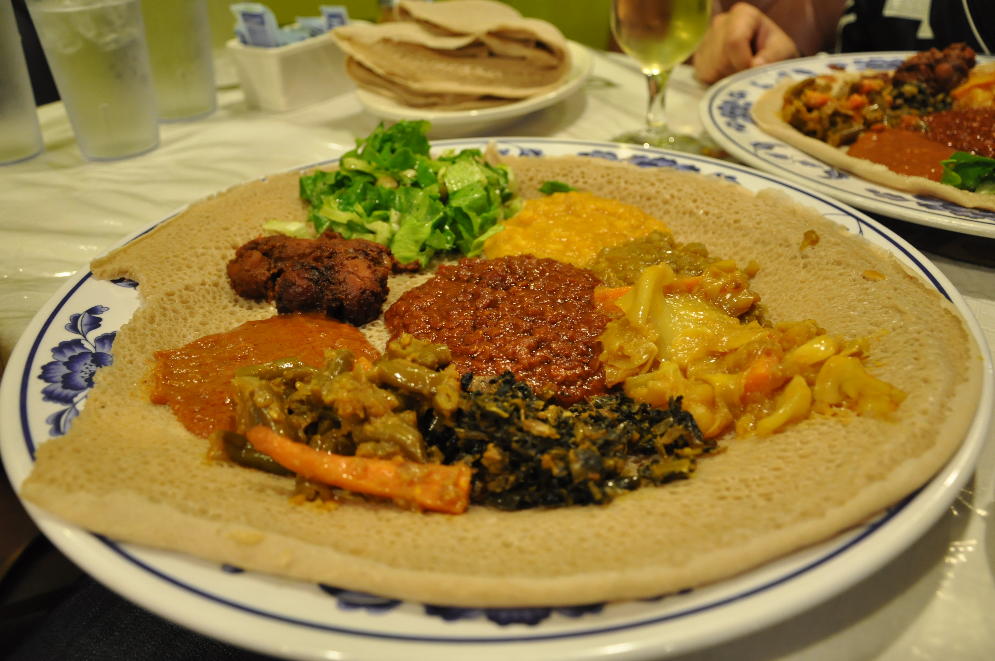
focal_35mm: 32
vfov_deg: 41.6
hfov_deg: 59.6
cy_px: 330
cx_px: 498
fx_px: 870
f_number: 3.8
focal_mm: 21
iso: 1000
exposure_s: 1/15
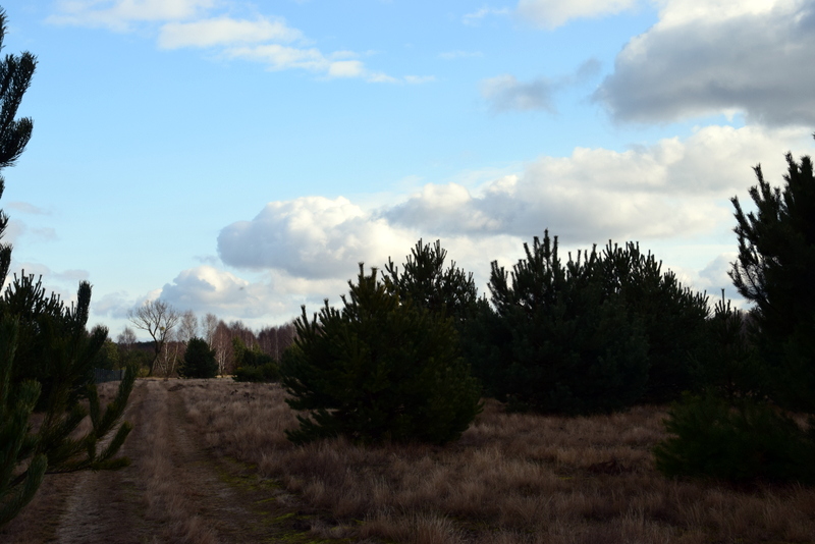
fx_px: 1155
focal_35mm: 51
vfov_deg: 26.5
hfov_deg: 38.9
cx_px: 408
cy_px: 272
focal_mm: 34
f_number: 10
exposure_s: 1/250
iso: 400
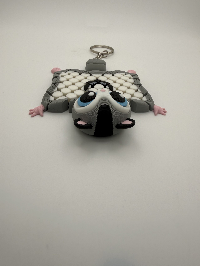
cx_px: 100
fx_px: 185
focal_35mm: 24
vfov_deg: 71.6
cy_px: 133
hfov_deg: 56.8
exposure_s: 1/203
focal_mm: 2.22
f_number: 2.2
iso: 40
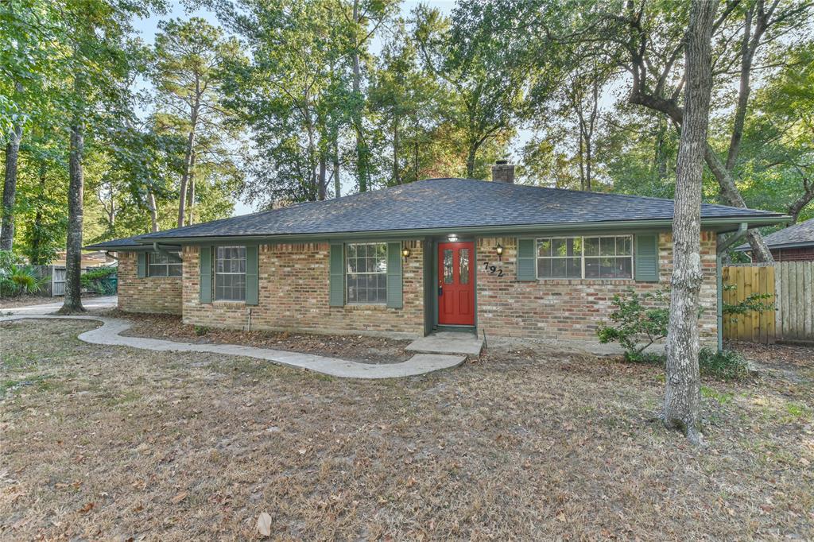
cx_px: 407
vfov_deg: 77.3
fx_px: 339
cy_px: 271
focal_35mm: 15
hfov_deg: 100.4
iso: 400
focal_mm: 10
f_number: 8
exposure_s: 1/160
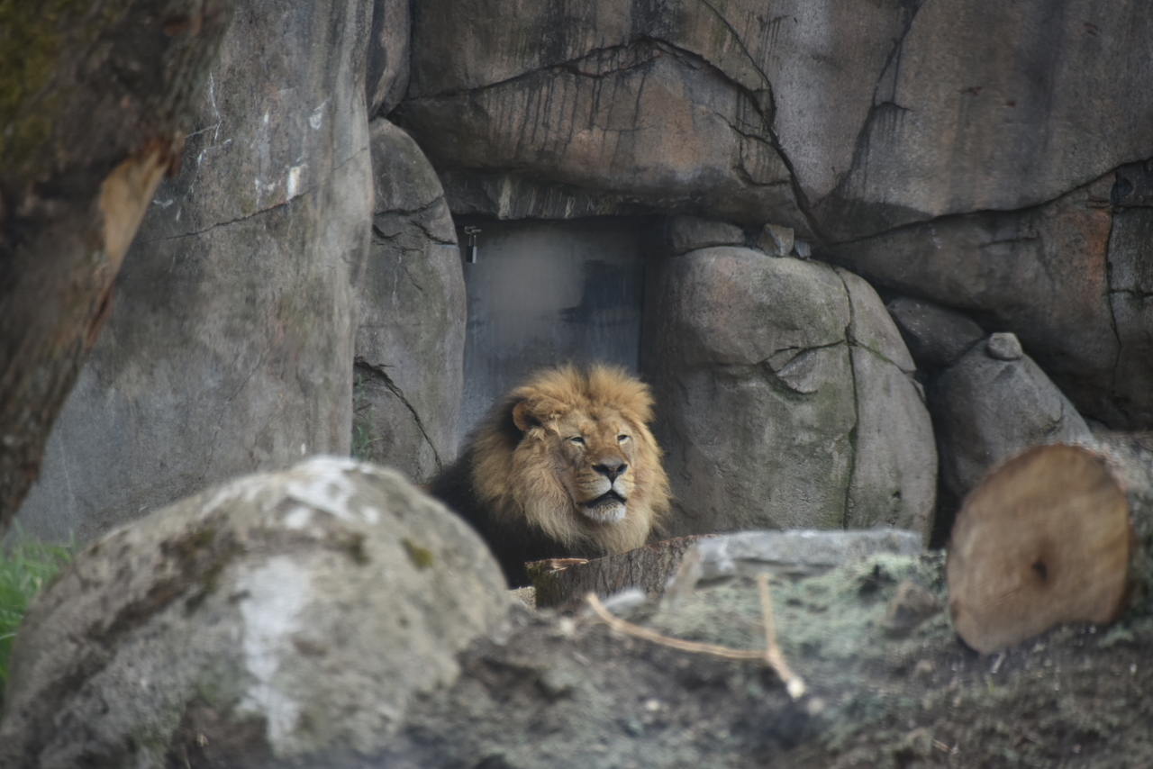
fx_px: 9610
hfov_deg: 6.9
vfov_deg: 4.6
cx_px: 576
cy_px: 384
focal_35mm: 300
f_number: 5.6
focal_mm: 300
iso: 640
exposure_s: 1/640
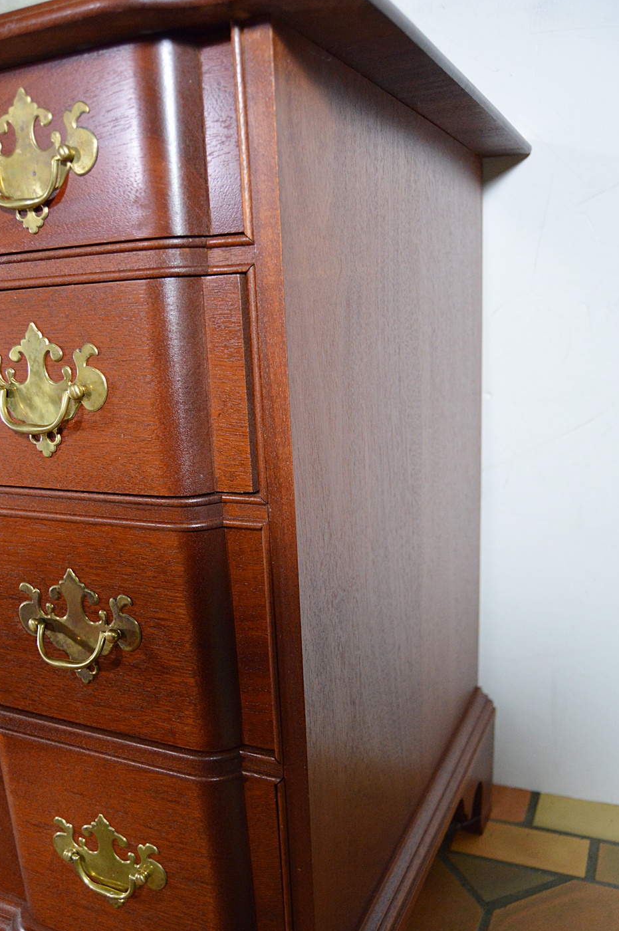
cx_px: 295
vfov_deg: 63.6
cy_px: 497
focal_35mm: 29
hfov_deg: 44.9
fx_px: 749
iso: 1400
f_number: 3.5
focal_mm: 18
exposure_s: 1/60
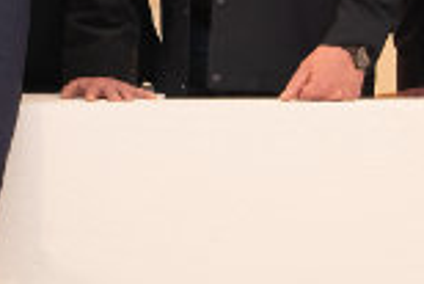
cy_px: 81
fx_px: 1273
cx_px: -99
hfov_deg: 17.9
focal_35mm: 108
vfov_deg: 12.7
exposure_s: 1/60
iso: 800
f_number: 4
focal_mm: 26
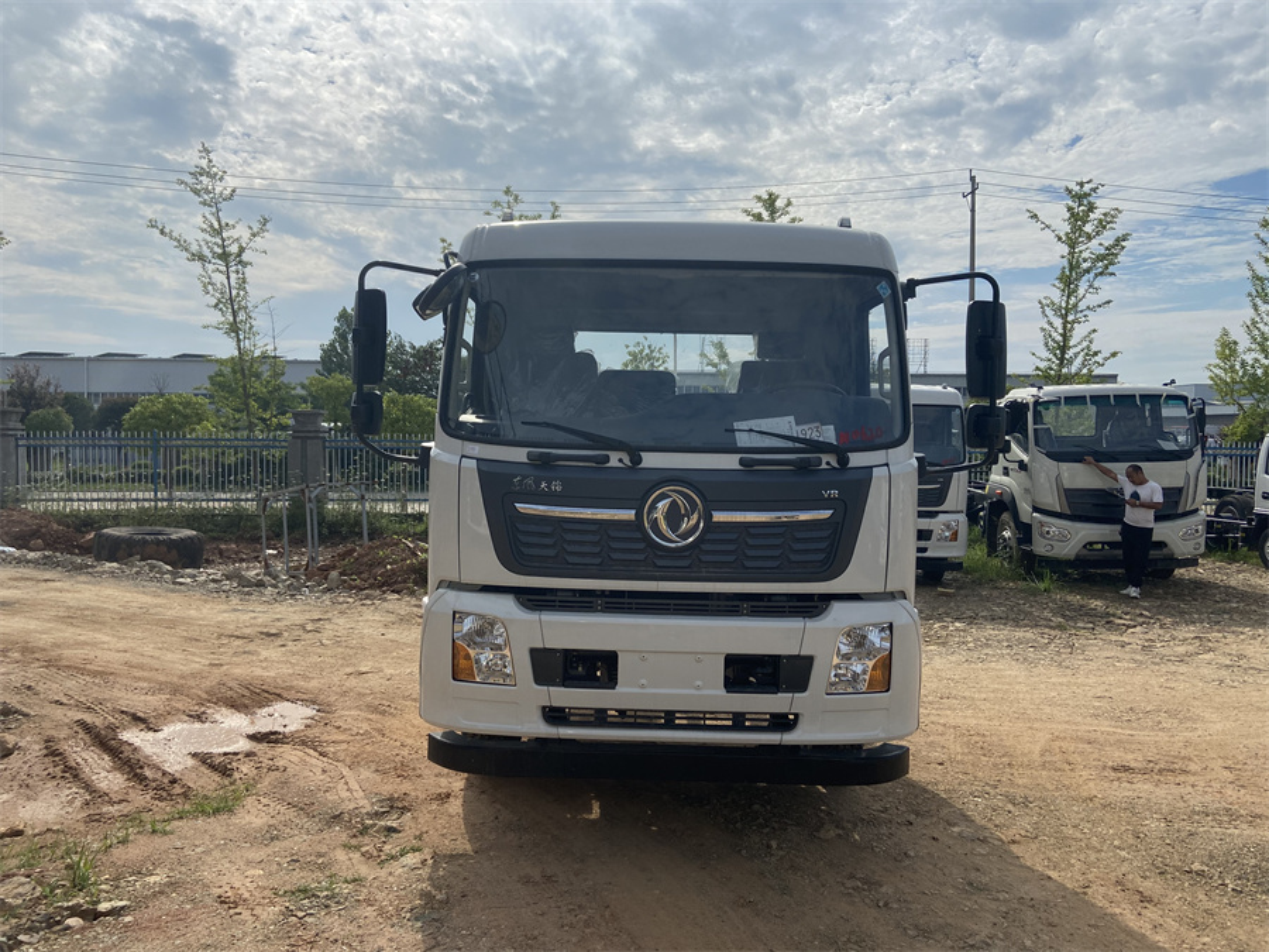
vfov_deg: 53.1
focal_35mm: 26
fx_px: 953
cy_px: 476
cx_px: 634
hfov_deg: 67.3
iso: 32
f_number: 1.8
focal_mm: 4.25
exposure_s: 1/6803
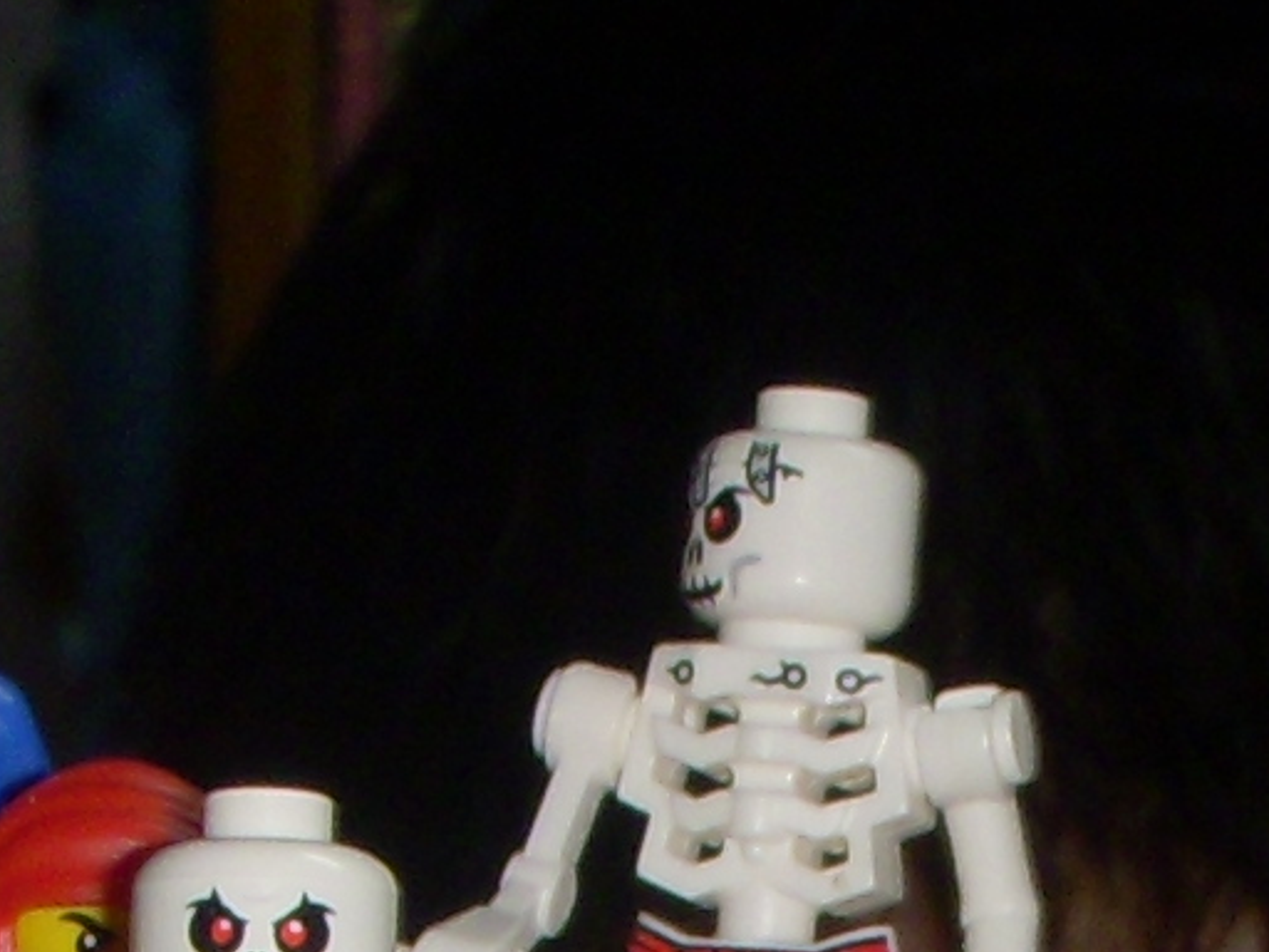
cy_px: 2082
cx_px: 1217
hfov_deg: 8.6
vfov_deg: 6.3
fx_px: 8358
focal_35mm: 228
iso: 100
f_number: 3.3
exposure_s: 1/30
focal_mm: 6.3
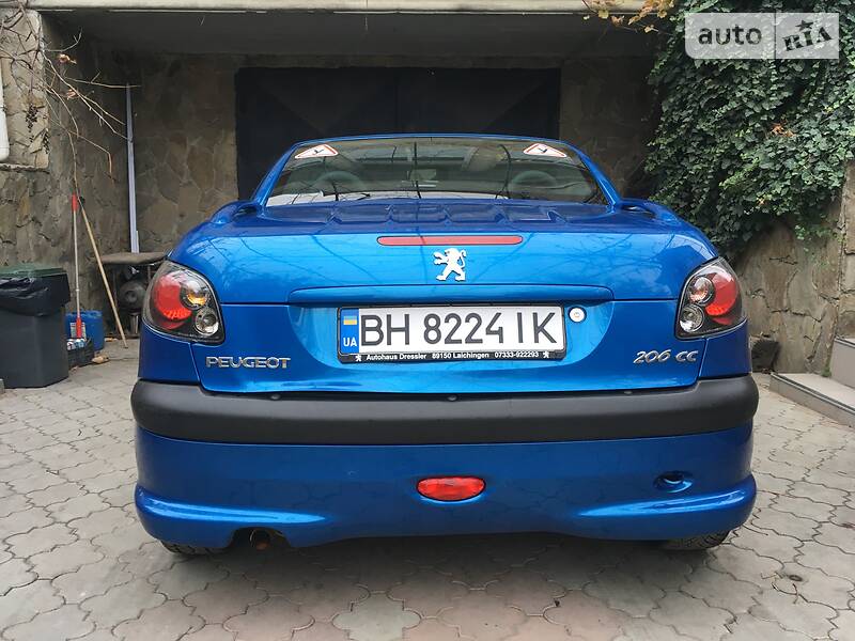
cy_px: 320
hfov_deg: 61.7
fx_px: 716
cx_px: 428
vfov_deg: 48.2
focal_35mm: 29
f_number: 2.2
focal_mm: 4.2
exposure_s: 1/33
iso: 25
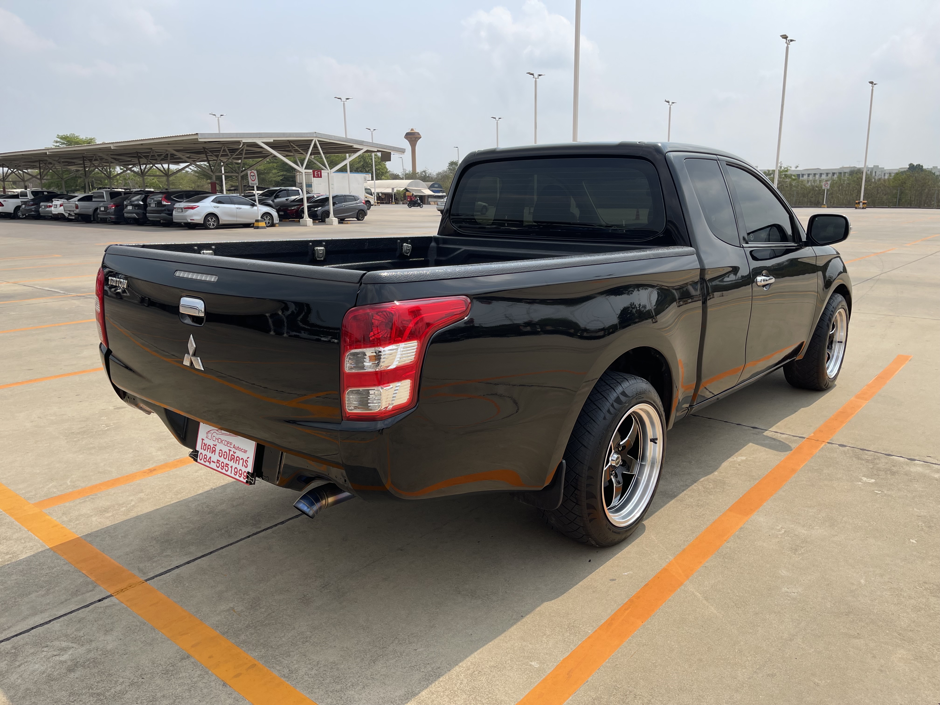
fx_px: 679
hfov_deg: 69.4
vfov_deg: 54.9
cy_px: 352
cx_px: 470
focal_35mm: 25
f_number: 1.6
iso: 32
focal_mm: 5.1
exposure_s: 1/4202
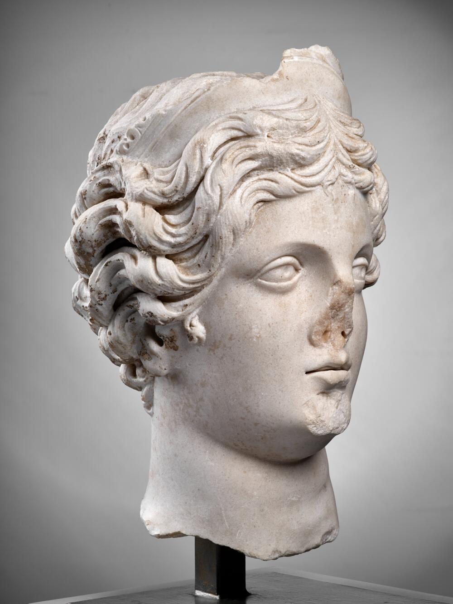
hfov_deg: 23.3
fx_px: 1099
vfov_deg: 30.7
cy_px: 302
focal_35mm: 63
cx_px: 226
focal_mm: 80
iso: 200
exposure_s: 1/125
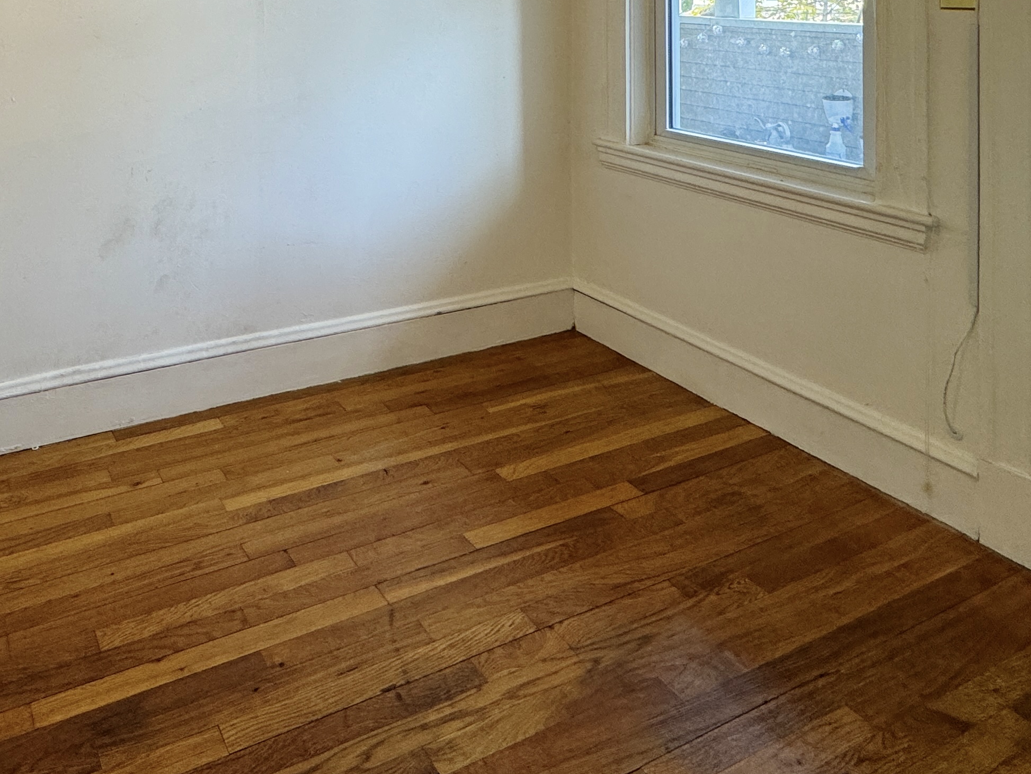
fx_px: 864
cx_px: 280
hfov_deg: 59.0
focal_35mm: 29
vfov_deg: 41.5
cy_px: -12
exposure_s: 1/120
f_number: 2.2
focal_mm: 2.22
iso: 160
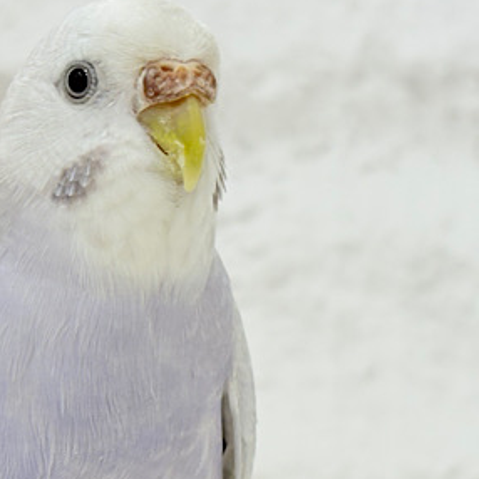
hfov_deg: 16.8
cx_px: 104
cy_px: 355
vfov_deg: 16.8
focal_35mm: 103
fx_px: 1613
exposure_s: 1/50
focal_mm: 5.96
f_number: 1.6
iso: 40
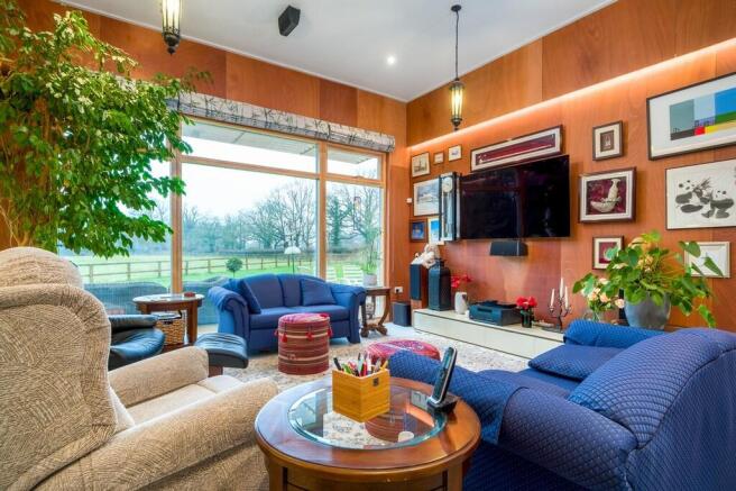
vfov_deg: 67.4
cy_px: 246
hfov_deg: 90.0
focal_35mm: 18
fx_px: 368
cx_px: 368
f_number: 7.1
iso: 160
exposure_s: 1/4
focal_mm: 12.3
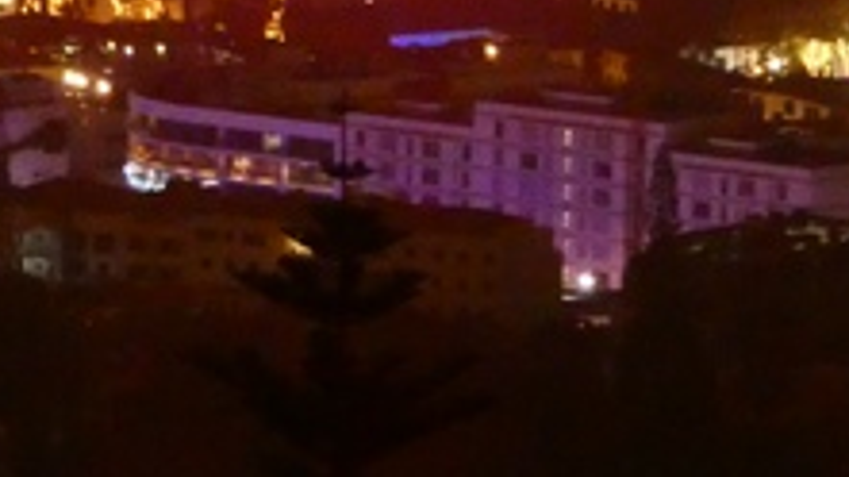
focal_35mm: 631
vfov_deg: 1.9
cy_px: -446
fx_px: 14197
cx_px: 983
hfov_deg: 3.4
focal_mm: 28.8
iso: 1600
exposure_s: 1/5
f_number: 5.4
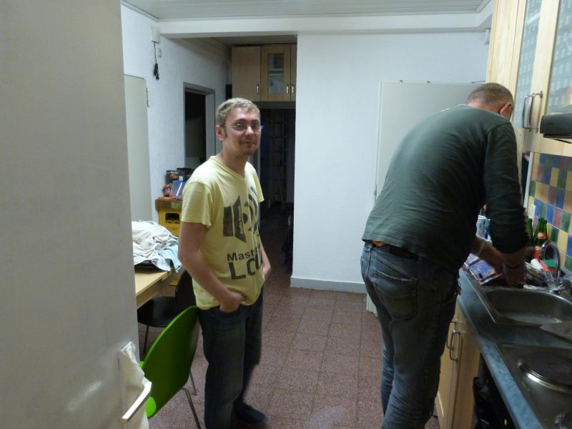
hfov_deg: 69.4
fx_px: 413
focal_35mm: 25
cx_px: 286
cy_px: 214
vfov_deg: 54.9
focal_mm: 4.5
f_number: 2.8
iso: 400
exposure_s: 1/25
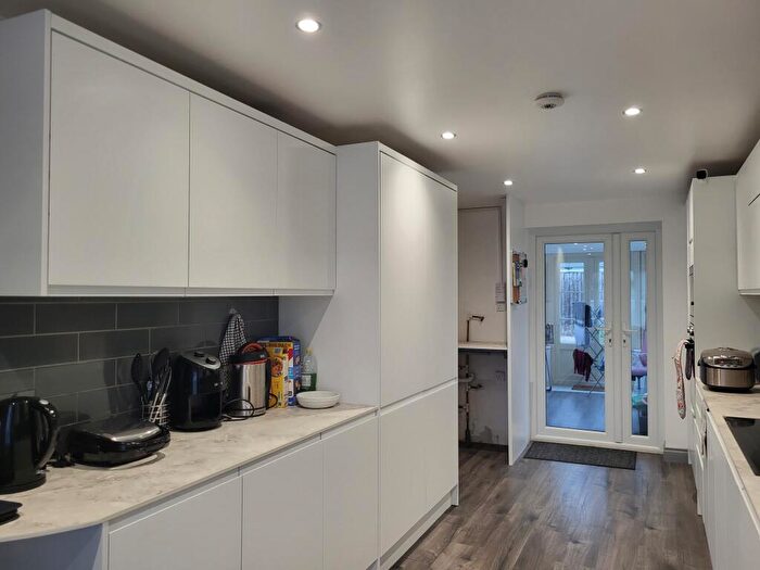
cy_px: 285
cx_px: 380
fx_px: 571
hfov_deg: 67.3
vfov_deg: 53.1
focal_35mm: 26
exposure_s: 1/100
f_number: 1.8
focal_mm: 5.4
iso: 250
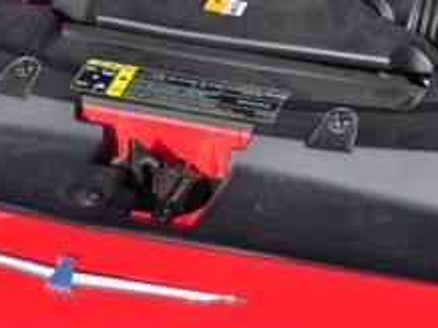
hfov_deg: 17.8
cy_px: -55
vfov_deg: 13.1
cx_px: 327
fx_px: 1390
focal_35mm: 110
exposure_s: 1/100
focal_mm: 26
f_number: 11
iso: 200
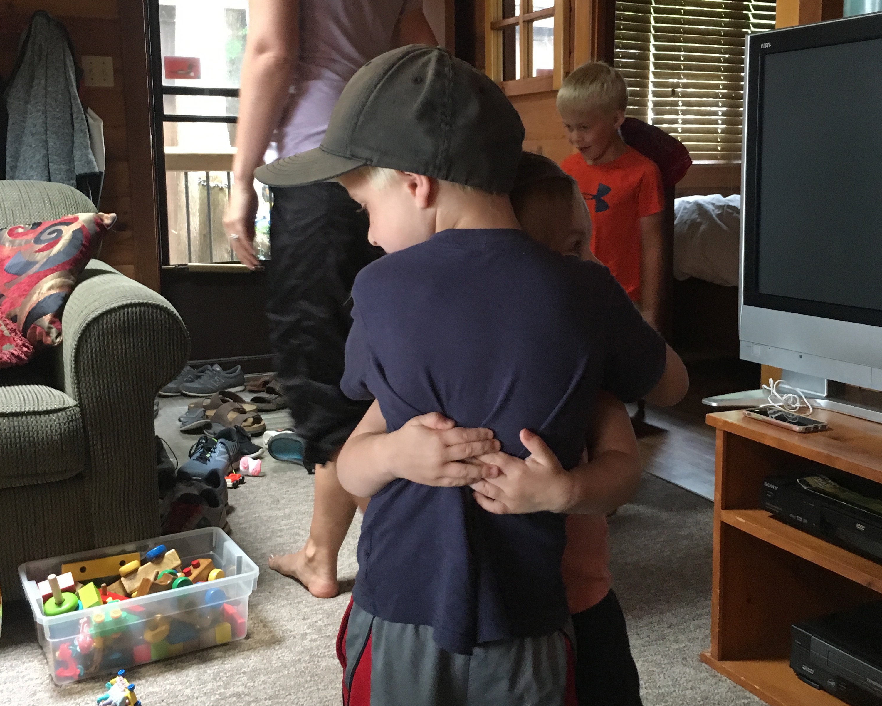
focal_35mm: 38
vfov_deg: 39.1
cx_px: 441
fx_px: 992
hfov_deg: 47.9
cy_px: 295
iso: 200
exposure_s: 1/30
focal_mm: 4.15
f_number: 2.2
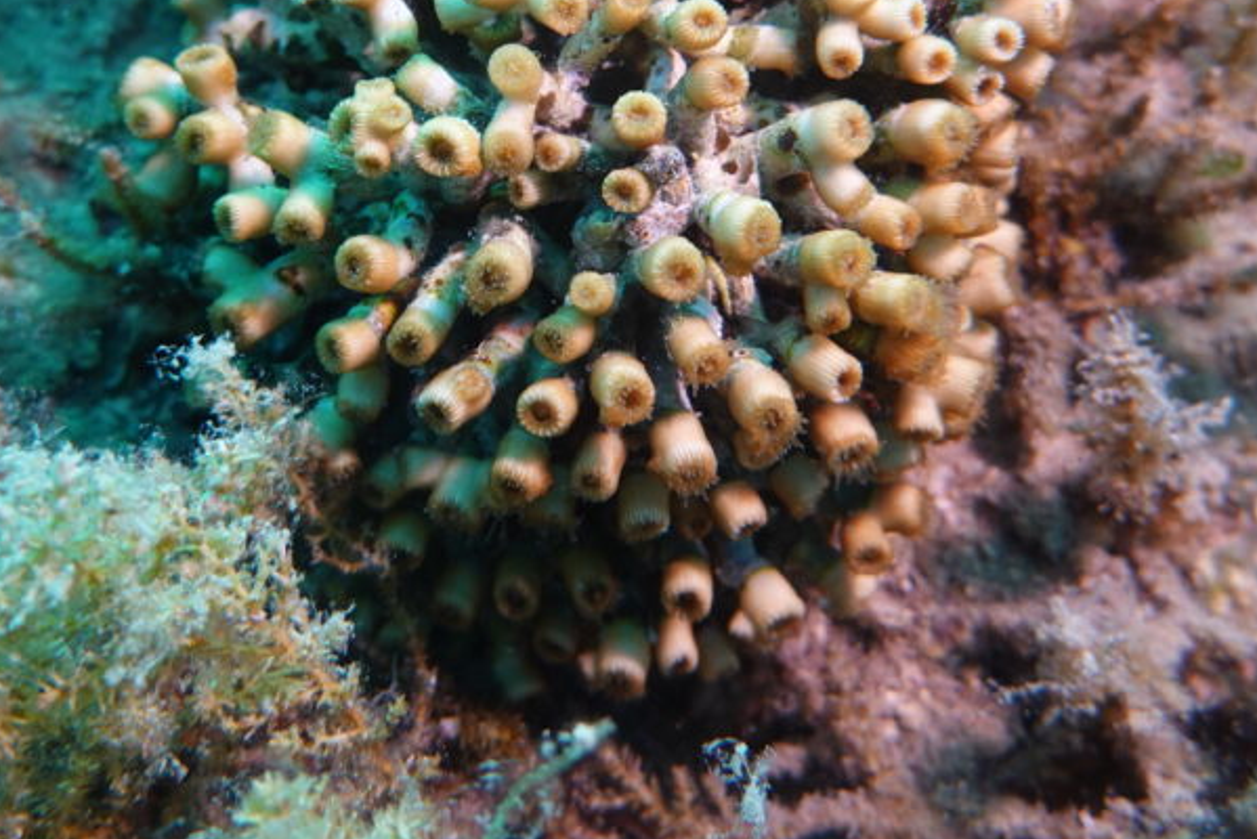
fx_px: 1432
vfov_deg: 32.0
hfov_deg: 47.2
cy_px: 200
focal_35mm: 41
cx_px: 525
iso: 125
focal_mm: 9
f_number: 2.8
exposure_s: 1/80
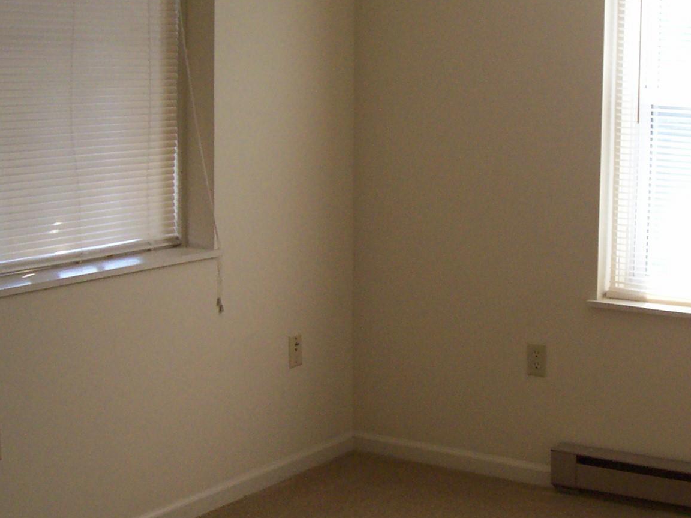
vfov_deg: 21.6
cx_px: 479
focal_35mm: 68
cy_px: 233
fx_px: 1357
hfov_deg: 28.3
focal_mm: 5.6
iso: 160
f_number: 2.7
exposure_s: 1/230
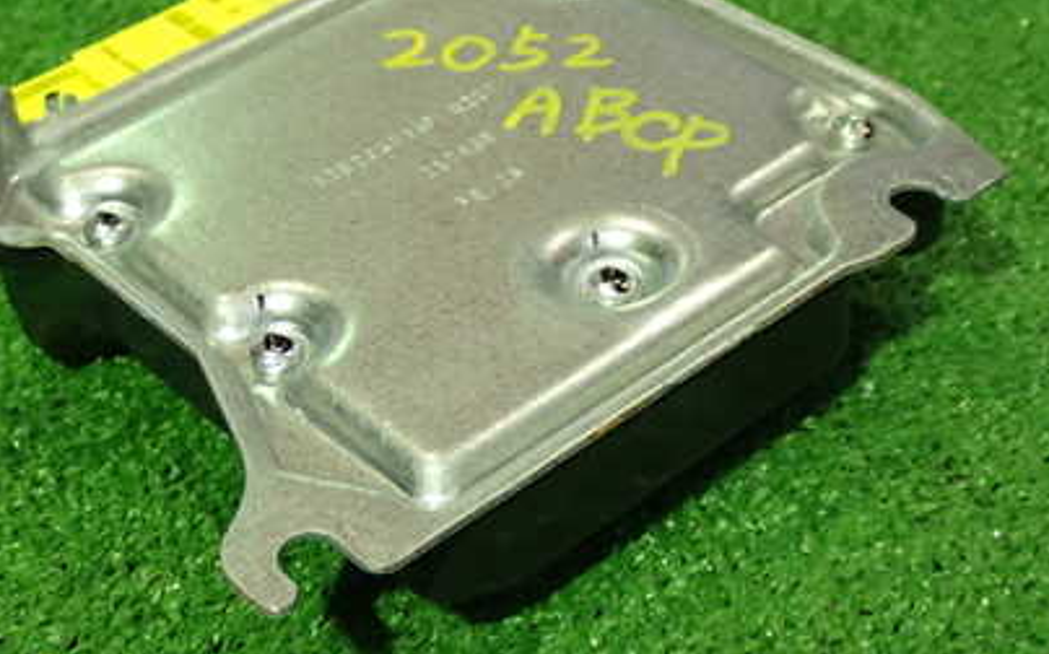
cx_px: 444
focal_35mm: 74
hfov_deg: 27.8
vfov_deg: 17.6
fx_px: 2114
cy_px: 285
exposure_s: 1/50
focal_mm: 8.4
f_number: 3.1
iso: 800
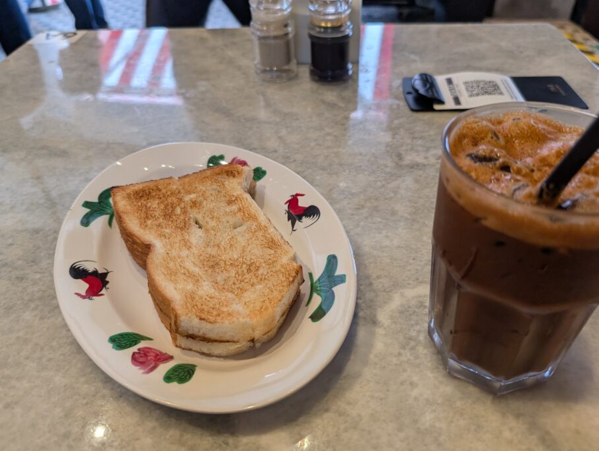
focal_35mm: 27
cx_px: 306
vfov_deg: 51.5
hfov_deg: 65.2
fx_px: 468
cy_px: 227
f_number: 1.68
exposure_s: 1/78.8
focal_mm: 6.9
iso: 91
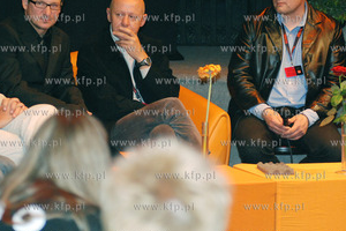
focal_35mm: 184
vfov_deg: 7.5
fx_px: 1768
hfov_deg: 11.2
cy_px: 96
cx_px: 226
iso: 1250
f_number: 2.8
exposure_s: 1/200
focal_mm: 92
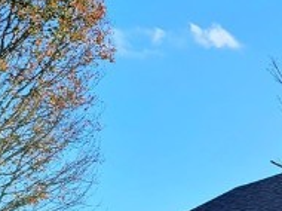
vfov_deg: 10.5
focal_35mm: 135
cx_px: 401
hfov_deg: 13.9
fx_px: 1098
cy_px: 345
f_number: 1.8
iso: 20
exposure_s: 1/909
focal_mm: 7
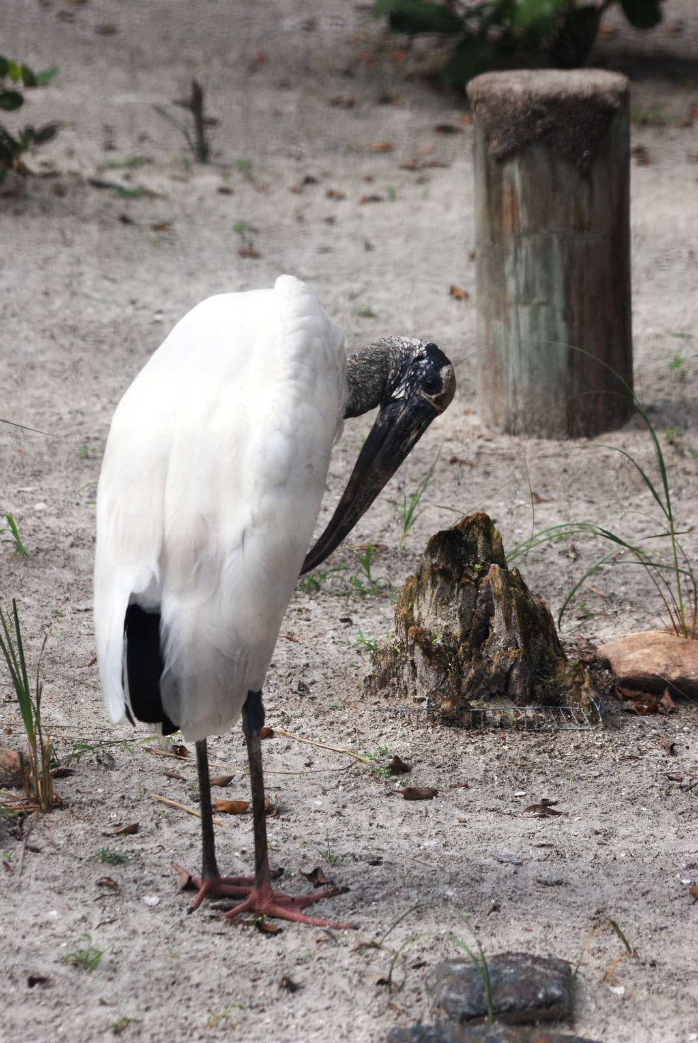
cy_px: 522
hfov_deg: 9.2
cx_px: 349
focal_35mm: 150
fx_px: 4350
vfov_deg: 13.7
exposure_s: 1/500
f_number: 5.6
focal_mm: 100
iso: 400
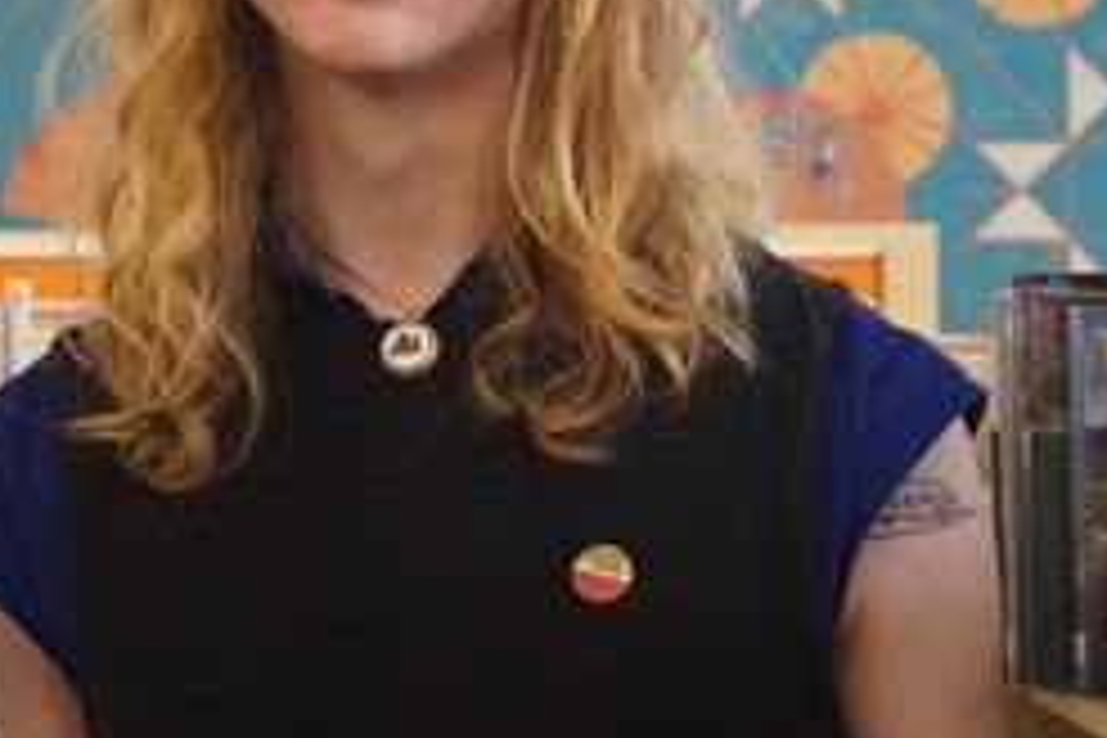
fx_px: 3751
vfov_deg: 11.2
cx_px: 446
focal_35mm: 122
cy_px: 173
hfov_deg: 16.8
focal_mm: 40
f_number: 5.6
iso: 2000
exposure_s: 1/160
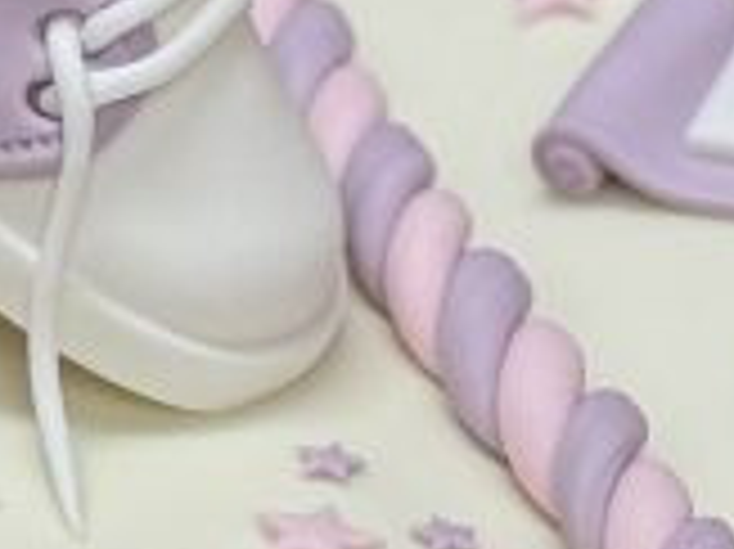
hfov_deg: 6.6
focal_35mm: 301
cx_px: 567
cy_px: 621
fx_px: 6378
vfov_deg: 4.9
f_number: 1.78
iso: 100
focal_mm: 6.76
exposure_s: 1/100
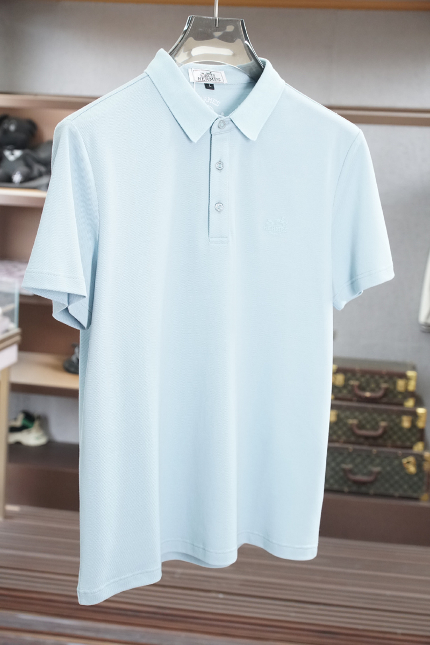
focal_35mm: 52
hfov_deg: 25.8
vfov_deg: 37.9
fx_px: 941
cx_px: 215
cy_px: 322
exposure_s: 1/250
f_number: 4
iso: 1600
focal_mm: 35
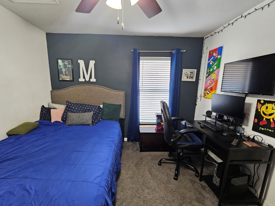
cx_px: 132
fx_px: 111
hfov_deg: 102.0
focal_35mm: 14
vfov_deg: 85.6
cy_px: 106
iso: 400
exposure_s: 1/30
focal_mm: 2.2
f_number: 2.2
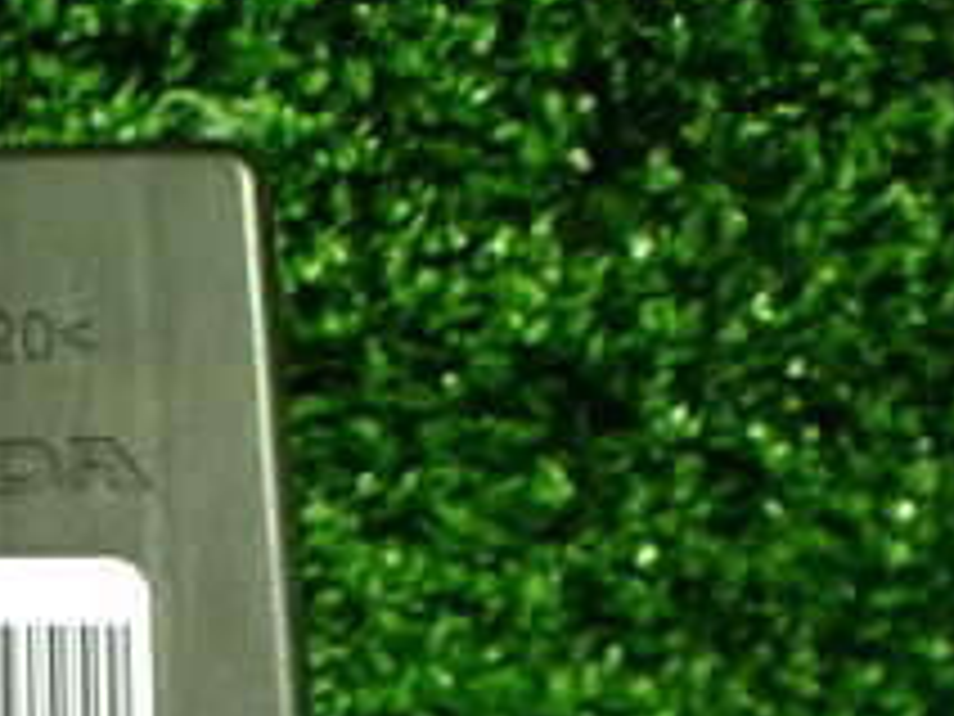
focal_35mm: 85
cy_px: 802
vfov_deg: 16.8
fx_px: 2343
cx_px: -63
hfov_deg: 21.9
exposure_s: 1/100
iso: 800
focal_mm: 5.4
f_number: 2.3
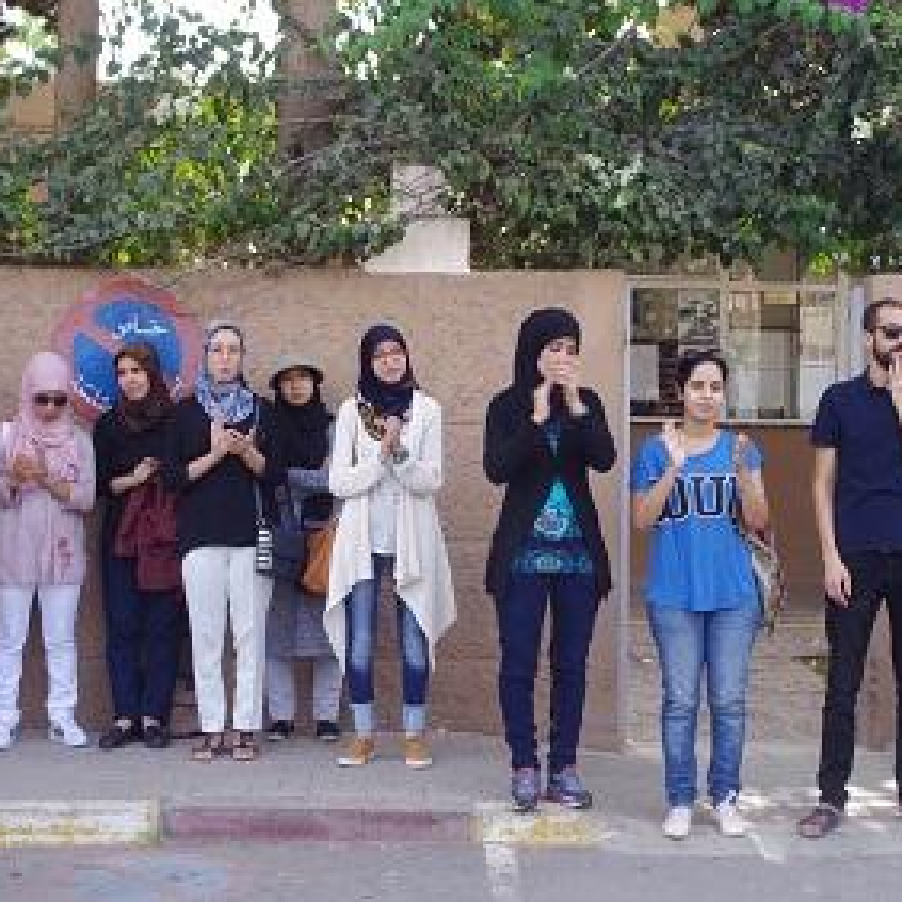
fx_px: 1975
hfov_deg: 25.7
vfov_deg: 25.7
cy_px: 451
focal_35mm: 67
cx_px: 553
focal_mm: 35
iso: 400
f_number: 11
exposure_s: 1/60
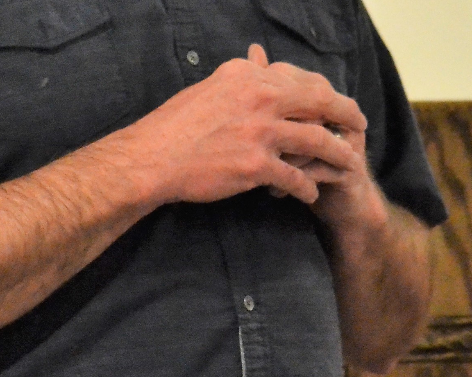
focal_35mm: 1022
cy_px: 37
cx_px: 134
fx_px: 14273
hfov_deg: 1.9
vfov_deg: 1.5
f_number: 5
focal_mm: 170
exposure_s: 1/320
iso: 3200
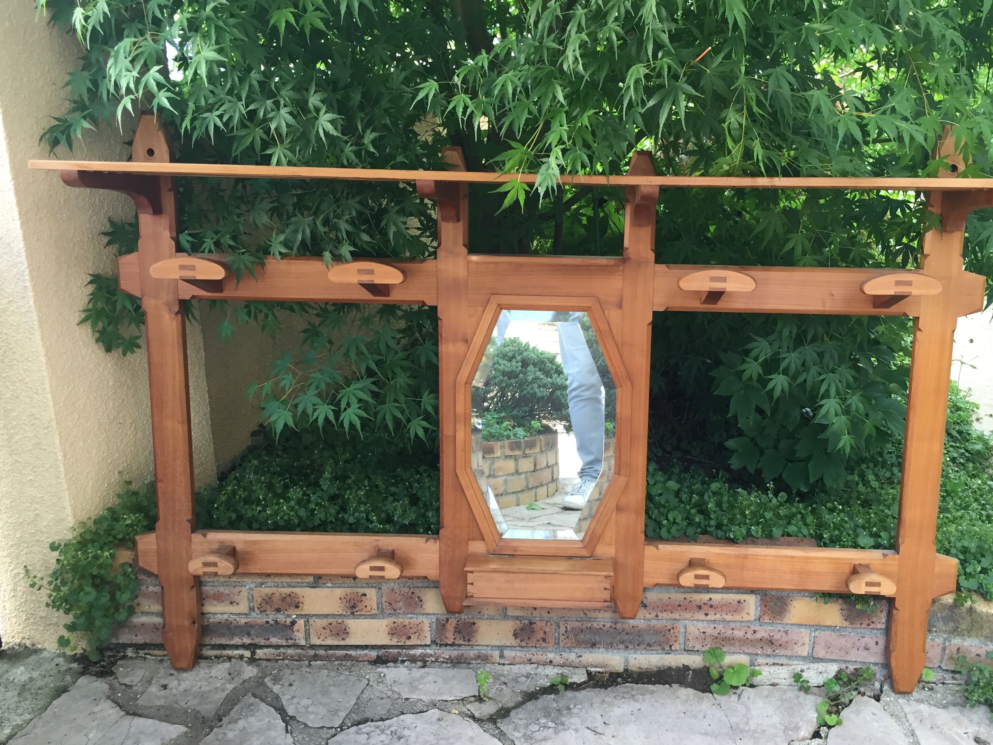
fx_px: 947
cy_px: 392
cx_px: 564
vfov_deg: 42.9
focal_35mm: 33
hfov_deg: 55.2
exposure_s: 1/30
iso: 32
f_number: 2.2
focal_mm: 4.15
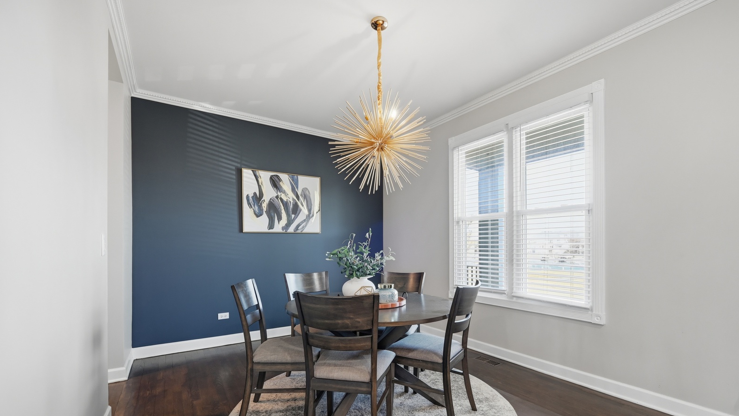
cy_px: 248
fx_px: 285
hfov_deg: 104.7
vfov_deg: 71.5
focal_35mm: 15
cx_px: 378
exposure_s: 1/125
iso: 800
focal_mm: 9
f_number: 8
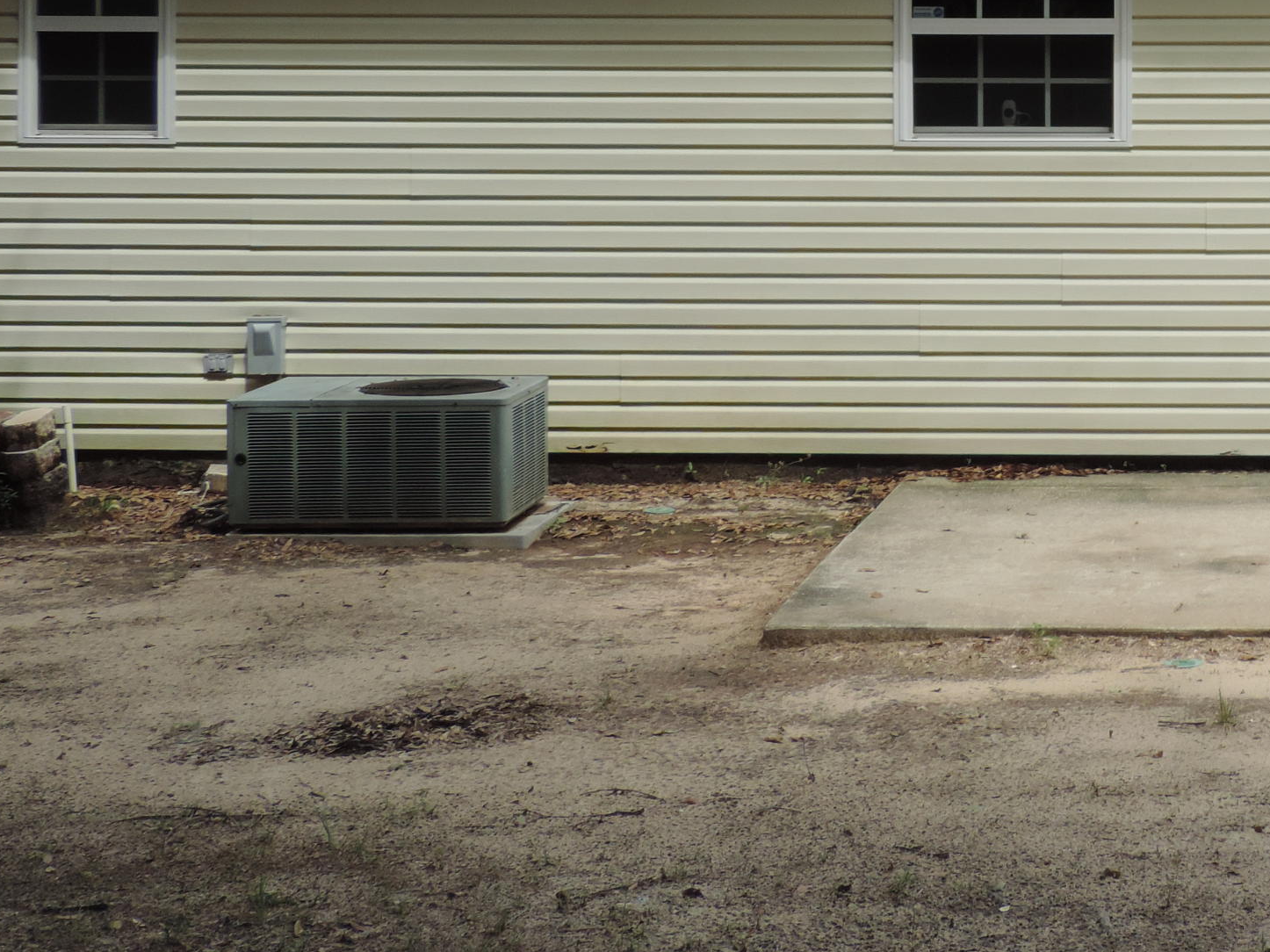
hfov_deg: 22.6
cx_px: 1294
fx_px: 3045
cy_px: -5
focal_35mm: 83
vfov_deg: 17.4
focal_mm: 7.1
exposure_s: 1/640
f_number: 3.3
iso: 80
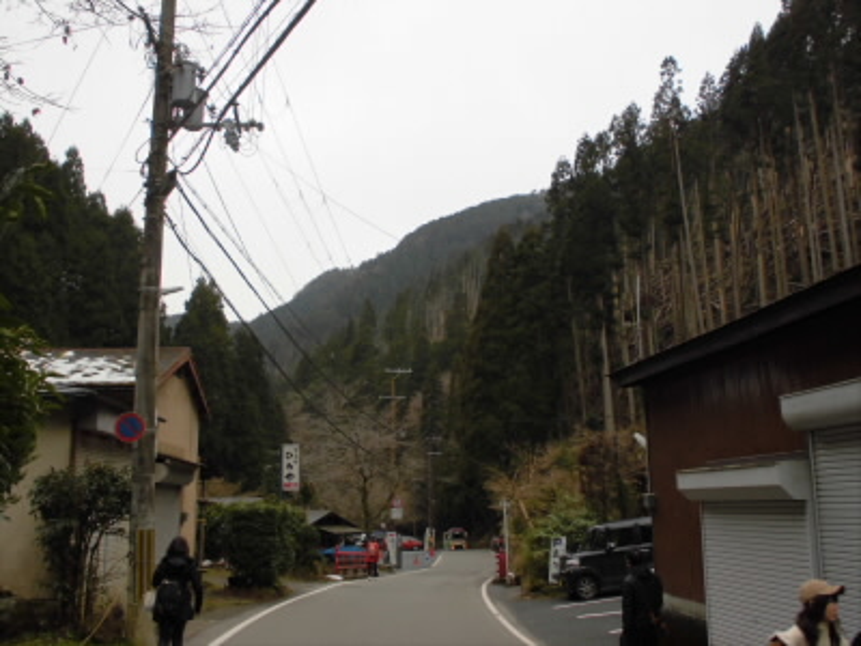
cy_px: 323
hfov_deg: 54.0
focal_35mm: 34
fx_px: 846
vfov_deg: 41.8
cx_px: 430
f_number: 4
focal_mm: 6.1
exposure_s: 1/125
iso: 100
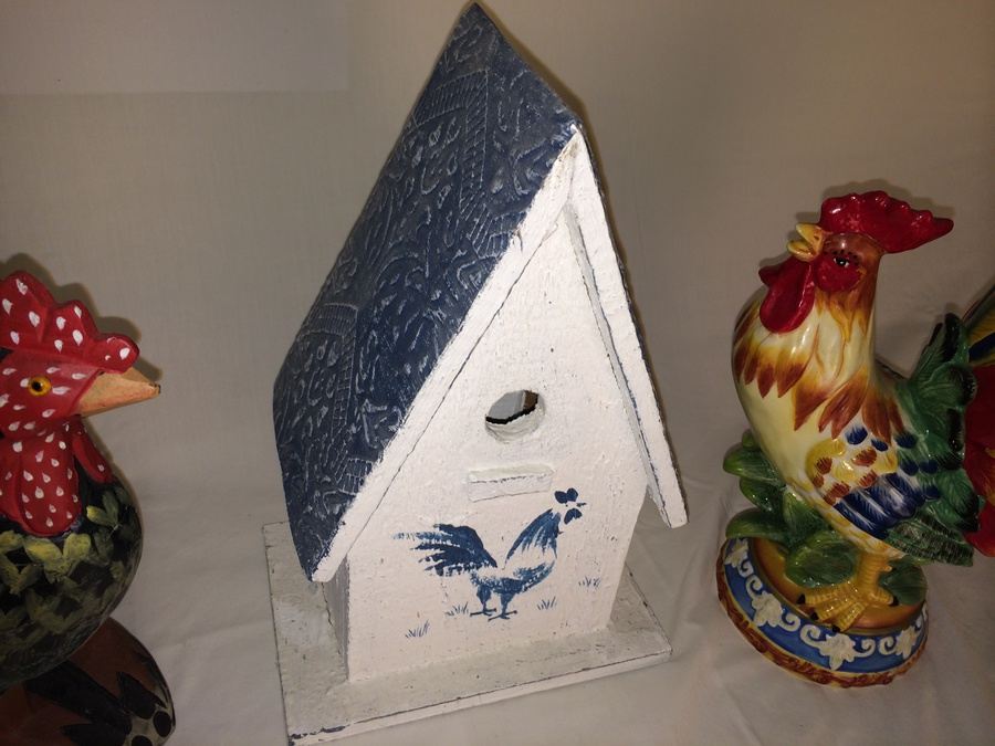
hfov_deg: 60.0
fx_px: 862
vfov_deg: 46.8
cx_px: 498
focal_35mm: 30
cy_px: 373
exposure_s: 1/76
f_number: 2.2
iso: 32
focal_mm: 4.12
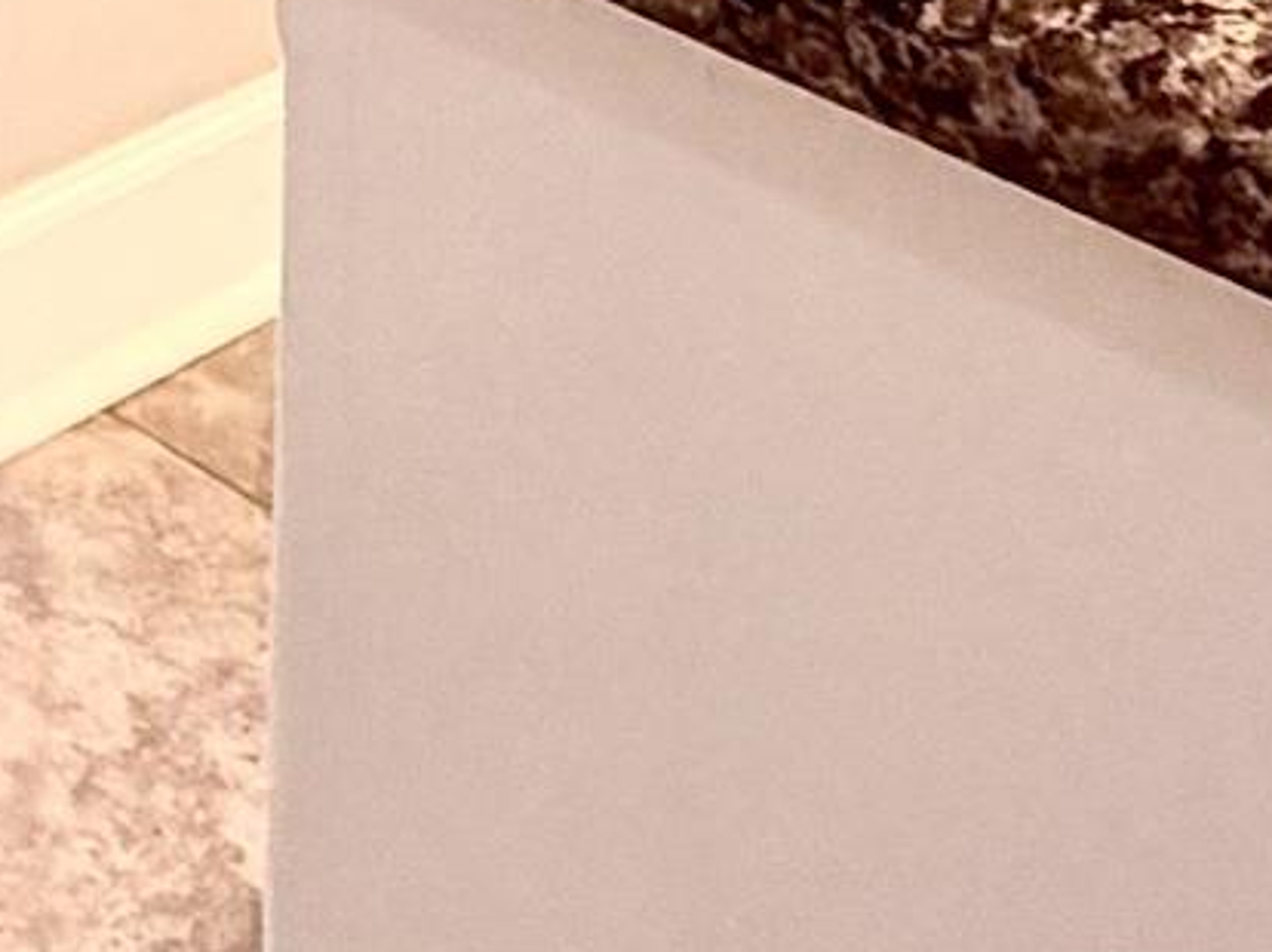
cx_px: -661
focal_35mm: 104
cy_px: -1471
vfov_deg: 11.3
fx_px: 3819
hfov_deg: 17.0
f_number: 2.2
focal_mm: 2.22
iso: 250
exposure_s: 1/120
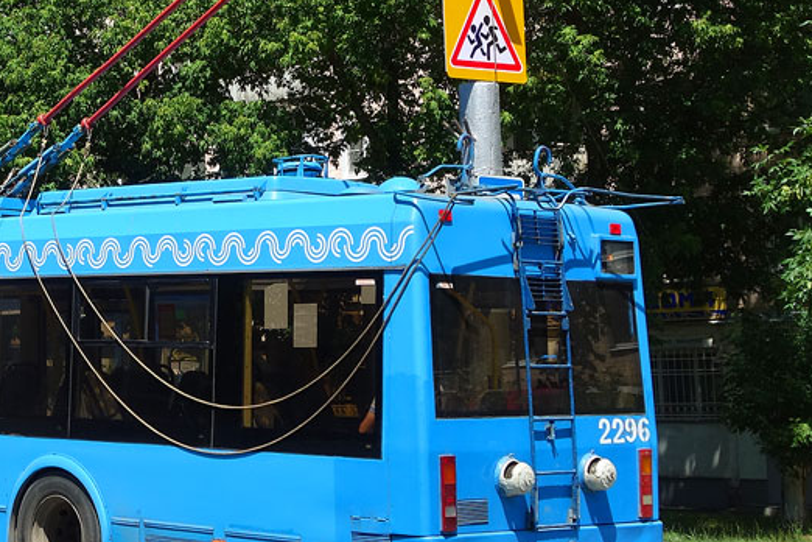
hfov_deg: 23.3
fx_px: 1917
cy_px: 117
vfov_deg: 16.0
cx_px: 72
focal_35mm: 85
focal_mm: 13.9
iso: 125
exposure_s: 1/500
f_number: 5
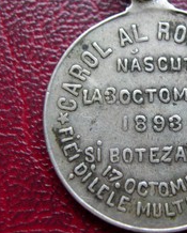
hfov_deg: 22.2
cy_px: 98
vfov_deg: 27.8
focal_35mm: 68
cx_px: 151
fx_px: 469
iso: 100
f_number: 2.8
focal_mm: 8
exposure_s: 1/65.7
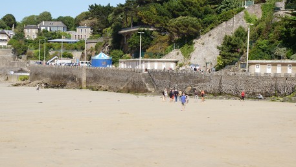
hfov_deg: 26.9
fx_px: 620
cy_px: 75
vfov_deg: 15.3
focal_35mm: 79
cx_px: 148
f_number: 11
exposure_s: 1/125
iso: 100
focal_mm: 50
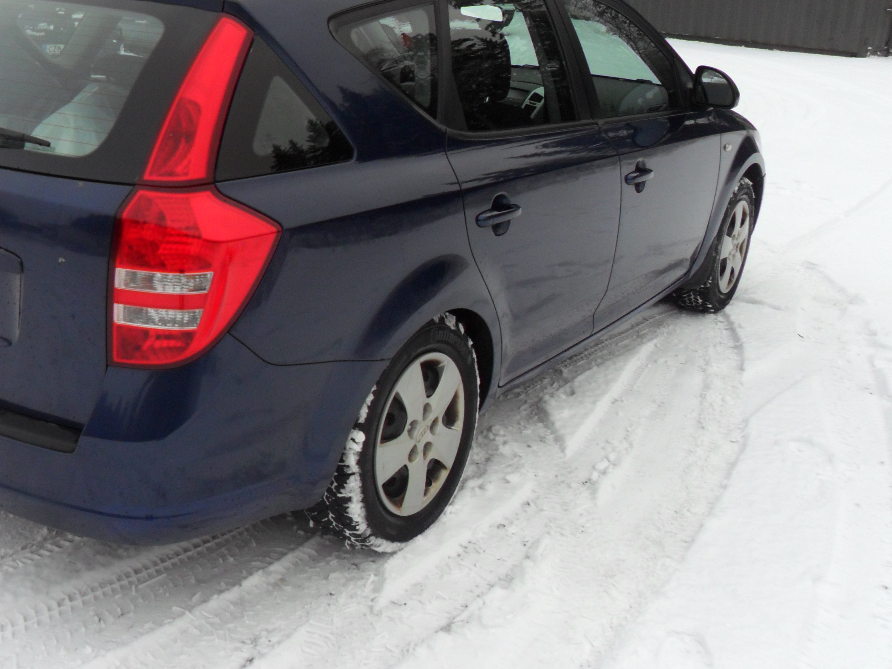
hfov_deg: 47.1
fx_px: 1005
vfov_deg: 36.7
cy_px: 287
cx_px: 294
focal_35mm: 39
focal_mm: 4.9
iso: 80
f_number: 3.5
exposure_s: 1/90
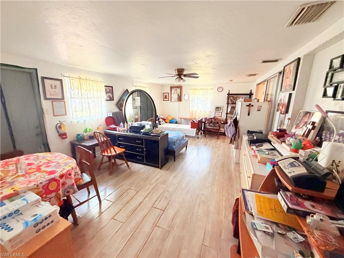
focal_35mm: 14
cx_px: 172
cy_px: 129
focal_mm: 2.22
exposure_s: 1/60
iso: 500
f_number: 2.2
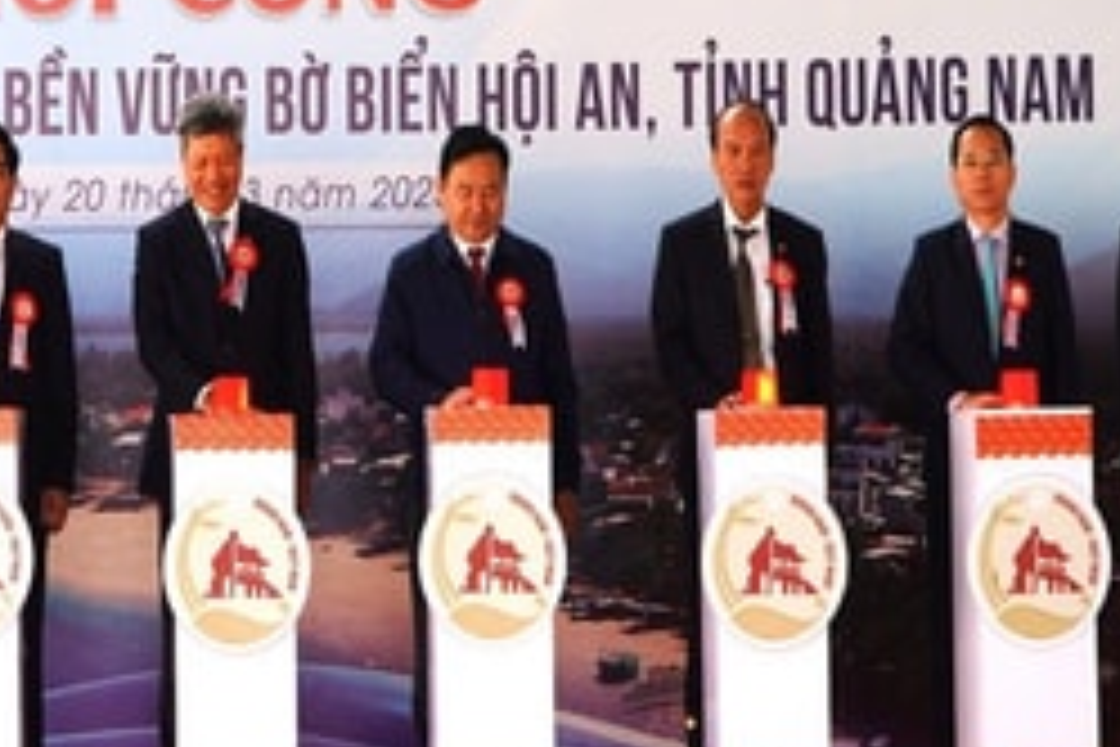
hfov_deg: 19.3
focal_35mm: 104
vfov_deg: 13.1
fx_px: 3235
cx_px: 94
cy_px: 81
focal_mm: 32
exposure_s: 1/100
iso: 160
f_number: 5.6
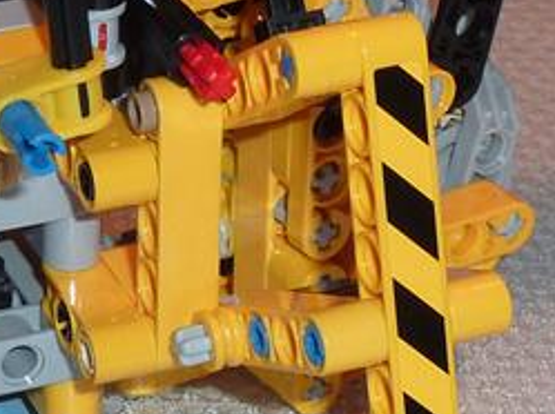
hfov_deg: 11.4
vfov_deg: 8.6
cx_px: 147
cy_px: 165
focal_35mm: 173
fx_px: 2770
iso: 100
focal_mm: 6.9
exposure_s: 1/30
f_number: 3.7
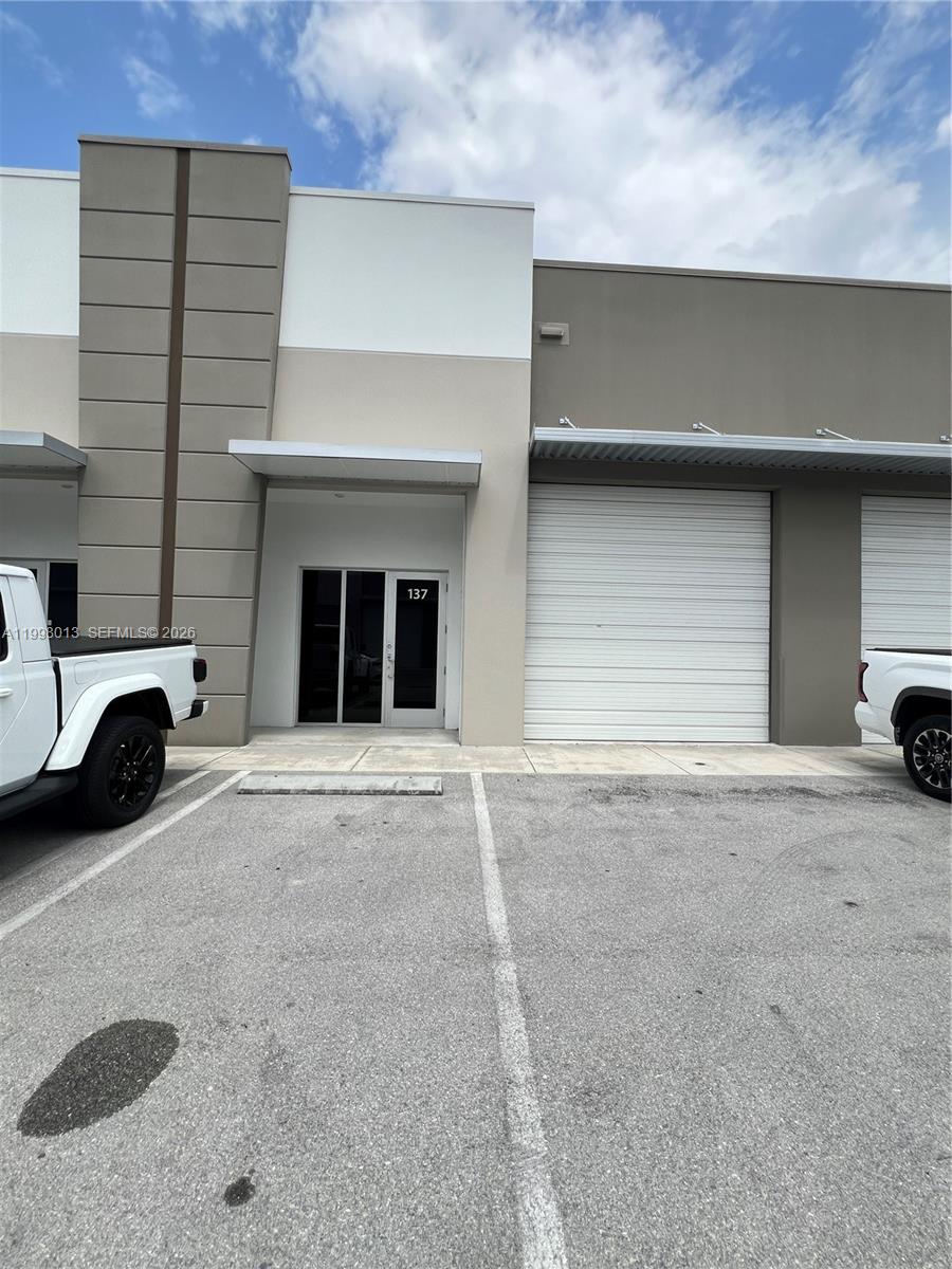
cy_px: 634
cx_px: 476
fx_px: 477
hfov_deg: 89.9
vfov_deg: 106.2
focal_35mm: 13
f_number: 1.8
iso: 32
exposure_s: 1/1340
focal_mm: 1.57
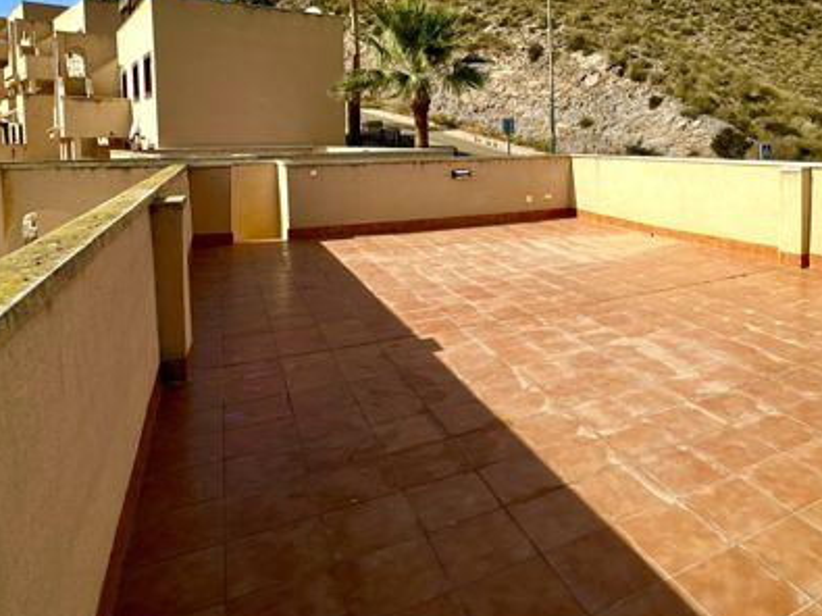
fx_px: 593
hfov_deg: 66.6
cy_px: 164
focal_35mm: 25
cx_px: 577
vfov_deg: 52.8
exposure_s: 1/2618
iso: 40
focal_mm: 2.22
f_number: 2.2
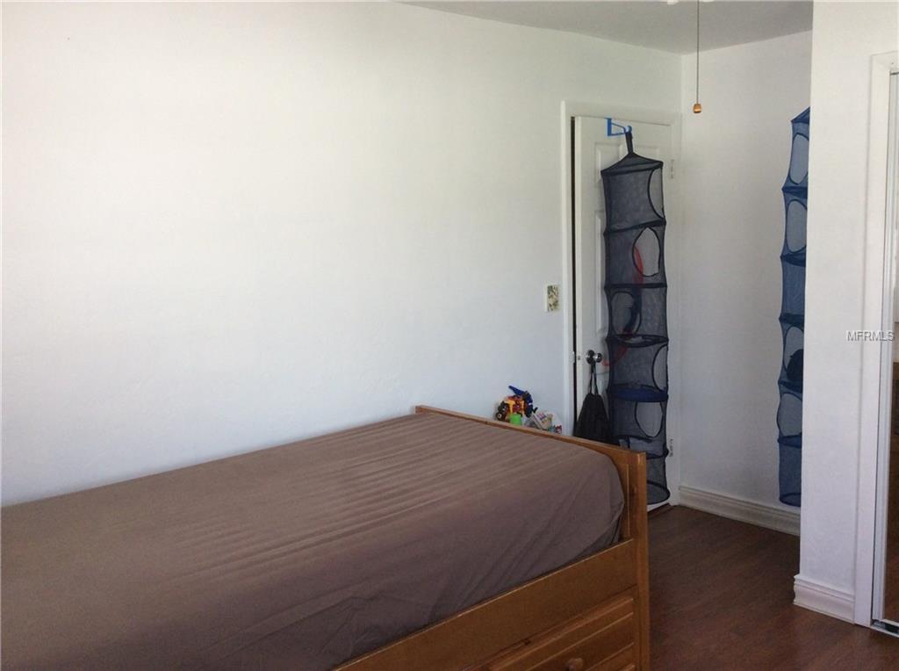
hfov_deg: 56.9
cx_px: 450
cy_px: 336
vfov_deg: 44.0
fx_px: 830
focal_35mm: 32
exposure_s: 1/120
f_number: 2.4
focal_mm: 3.3
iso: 50
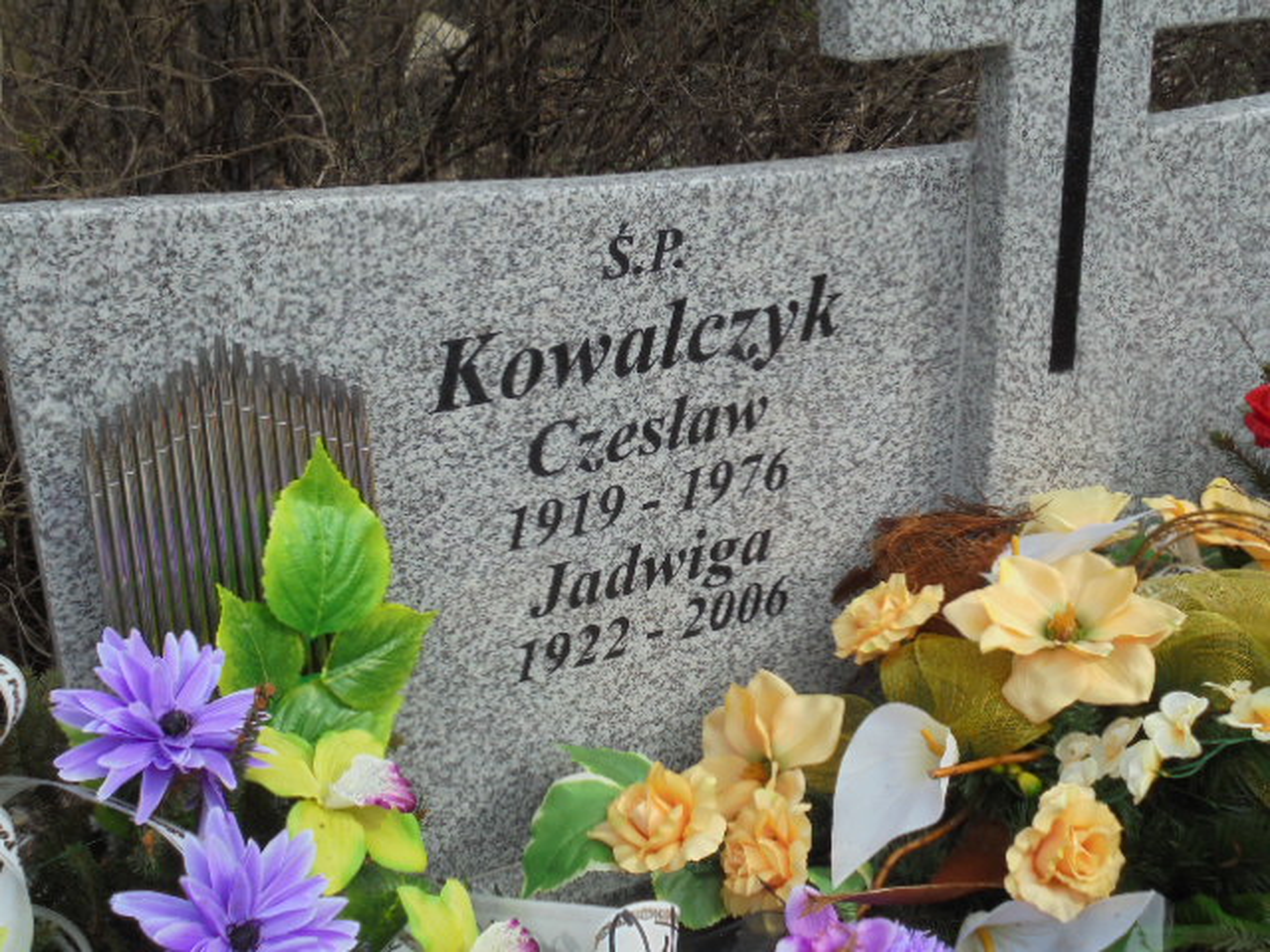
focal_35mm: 43
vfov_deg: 33.6
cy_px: 476
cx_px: 635
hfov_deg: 43.9
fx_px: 1578
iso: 100
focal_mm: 7.8
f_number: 4.5
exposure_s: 1/400
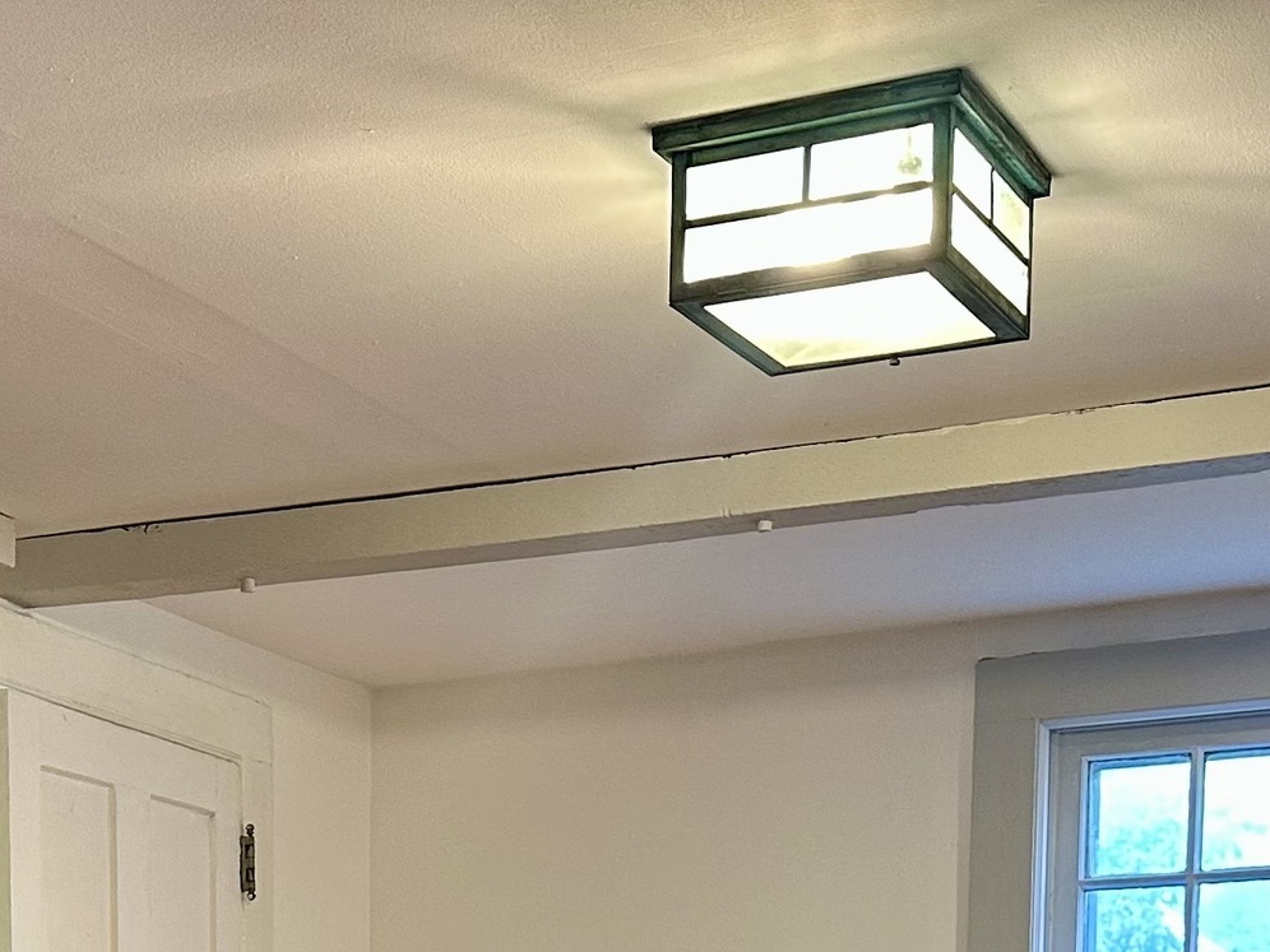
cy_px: 1457
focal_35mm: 74
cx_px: 349
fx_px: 2715
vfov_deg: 17.7
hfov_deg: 26.1
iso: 250
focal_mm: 6.86
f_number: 1.78
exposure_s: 1/60
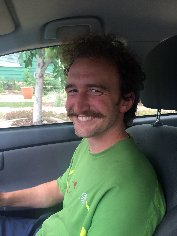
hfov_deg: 48.2
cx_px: 88
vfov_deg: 61.7
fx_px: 198
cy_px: 118
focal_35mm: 29
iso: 50
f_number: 2.2
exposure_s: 1/30
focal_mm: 4.15
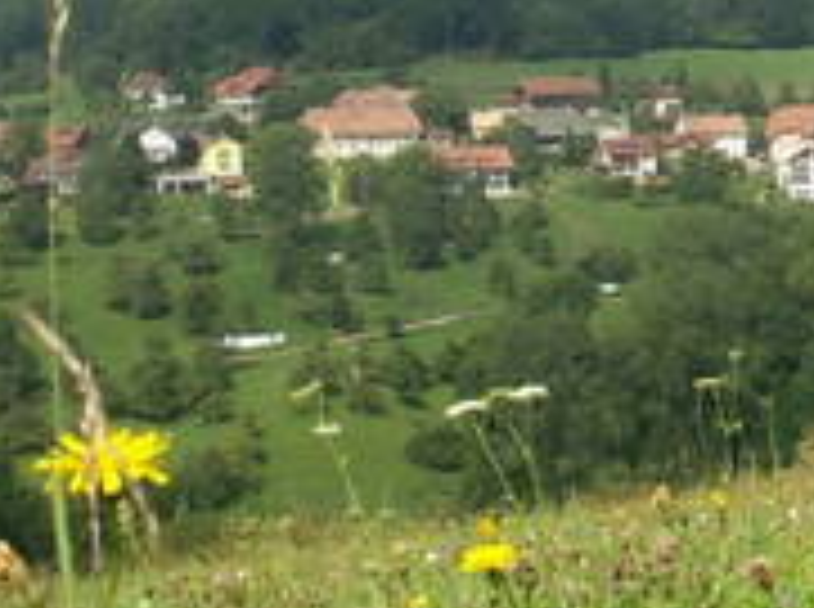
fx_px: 1455
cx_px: 513
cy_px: 131
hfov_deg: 31.1
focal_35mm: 62
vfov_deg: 23.3
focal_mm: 7.2
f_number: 5.6
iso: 64
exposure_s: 1/160
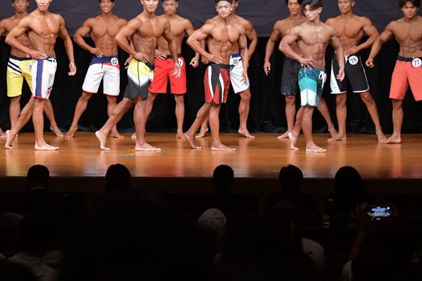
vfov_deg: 7.1
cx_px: 140
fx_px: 2262
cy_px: 86
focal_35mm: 193
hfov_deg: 10.6
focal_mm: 90
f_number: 5.6
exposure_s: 1/400
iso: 5000
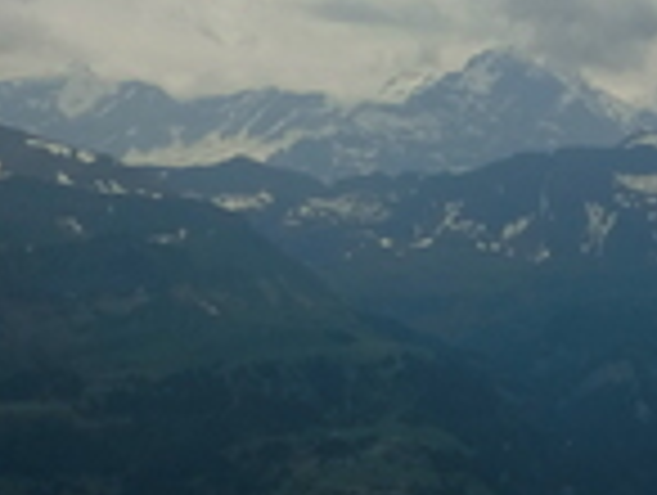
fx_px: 2338
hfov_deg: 15.7
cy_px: 7
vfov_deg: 12.0
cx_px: 652
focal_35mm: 123
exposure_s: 1/500
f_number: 8.7
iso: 50
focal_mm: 6.58
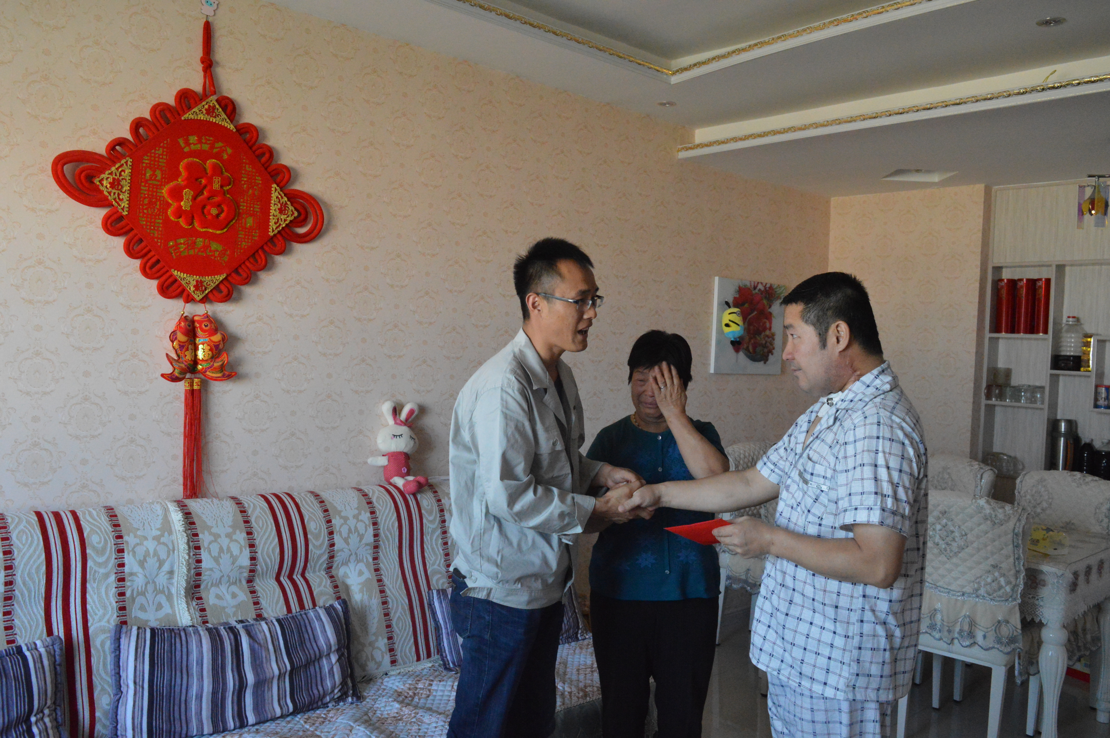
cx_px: 555
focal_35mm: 30
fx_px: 924
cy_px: 369
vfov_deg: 43.5
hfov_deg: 62.0
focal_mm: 20
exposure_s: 1/160
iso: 3200
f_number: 6.3
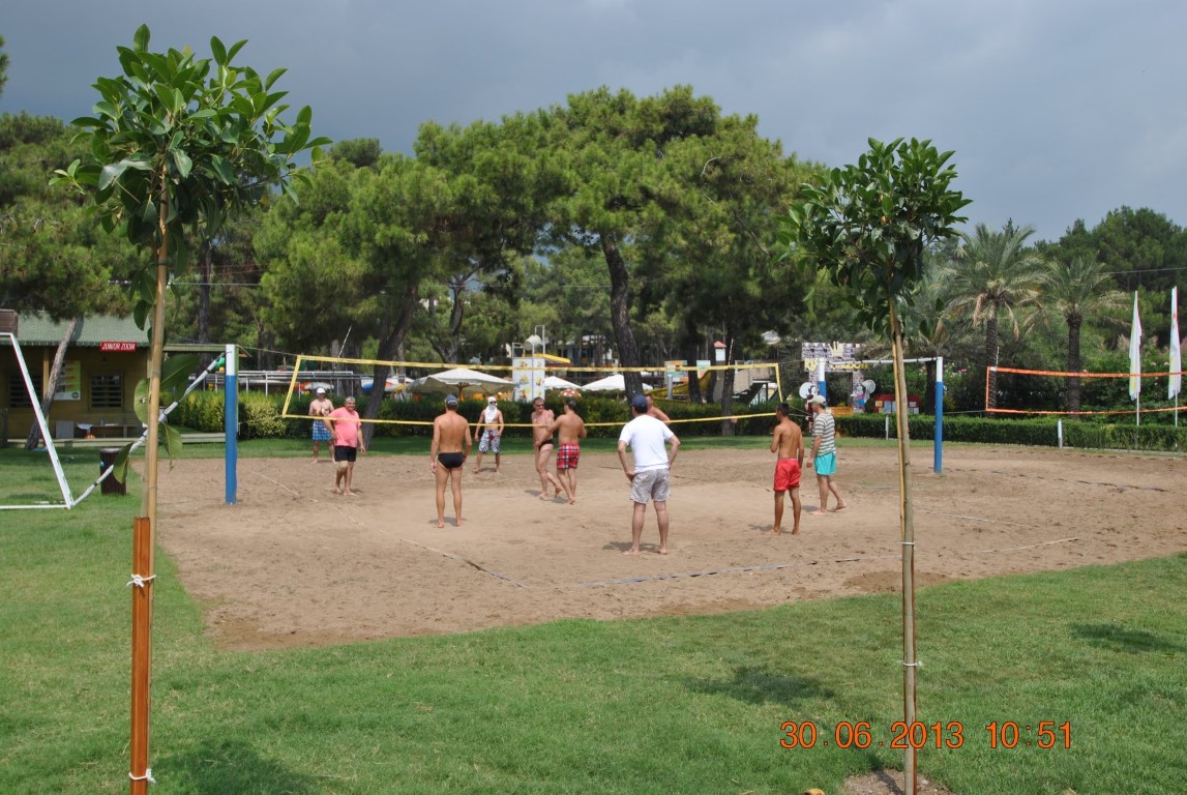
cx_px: 594
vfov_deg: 41.8
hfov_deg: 59.4
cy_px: 398
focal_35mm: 32
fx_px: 1040
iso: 100
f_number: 9
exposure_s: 1/320
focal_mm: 21
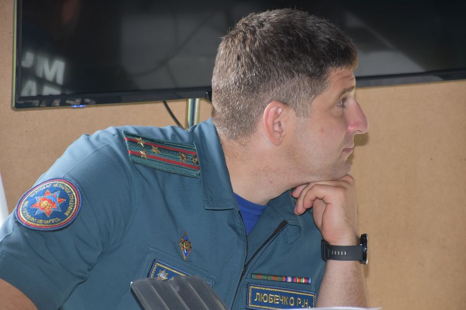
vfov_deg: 8.2
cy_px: 155
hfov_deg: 12.2
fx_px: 2174
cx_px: 233
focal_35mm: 168
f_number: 5.6
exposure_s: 1/80
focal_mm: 112
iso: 1000
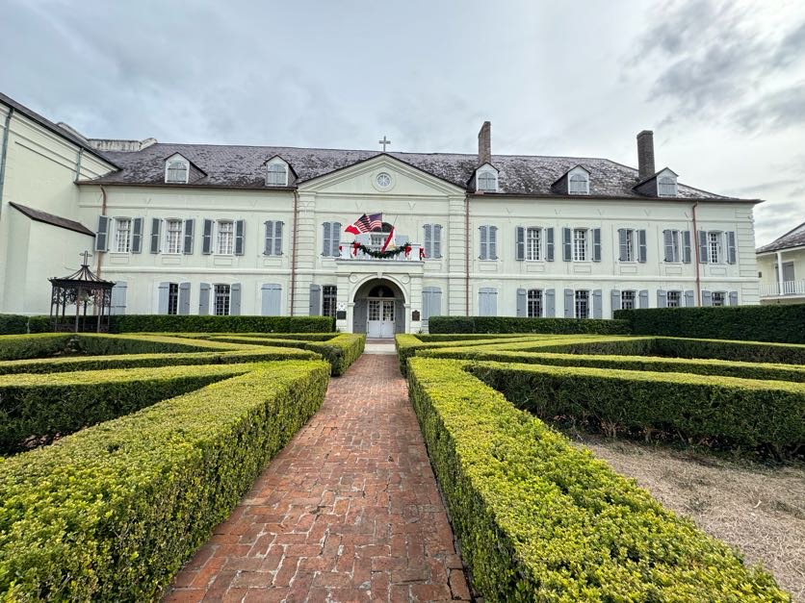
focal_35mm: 14
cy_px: 302
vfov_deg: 85.7
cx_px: 402
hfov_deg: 102.1
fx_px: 326
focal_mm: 2.22
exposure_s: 1/796
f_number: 2.2
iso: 50
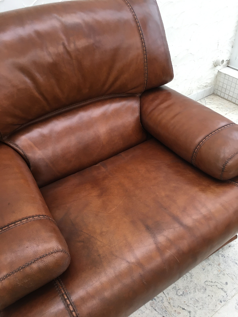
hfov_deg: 48.2
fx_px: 266
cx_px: 119
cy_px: 158
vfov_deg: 61.7
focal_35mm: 29
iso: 50
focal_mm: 4.15
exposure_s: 1/33
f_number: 2.2
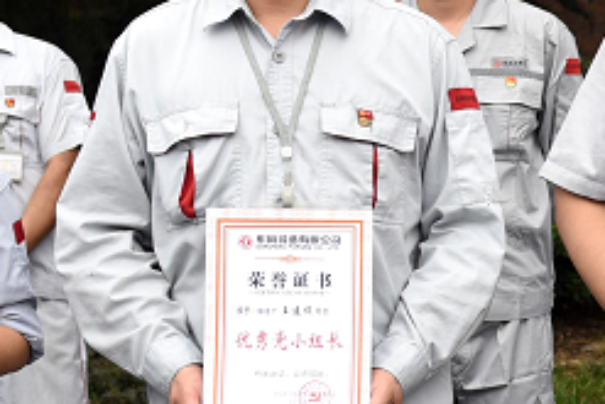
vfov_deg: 8.3
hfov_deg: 11.8
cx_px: 977
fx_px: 2774
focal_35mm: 165
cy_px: 272
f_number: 4.5
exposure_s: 1/500
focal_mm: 34
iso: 200
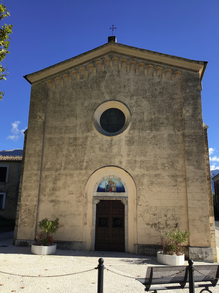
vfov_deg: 58.4
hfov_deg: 45.4
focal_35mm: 31
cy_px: 146
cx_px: 110
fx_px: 261
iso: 25
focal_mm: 3.3
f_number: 2.4
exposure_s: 1/769
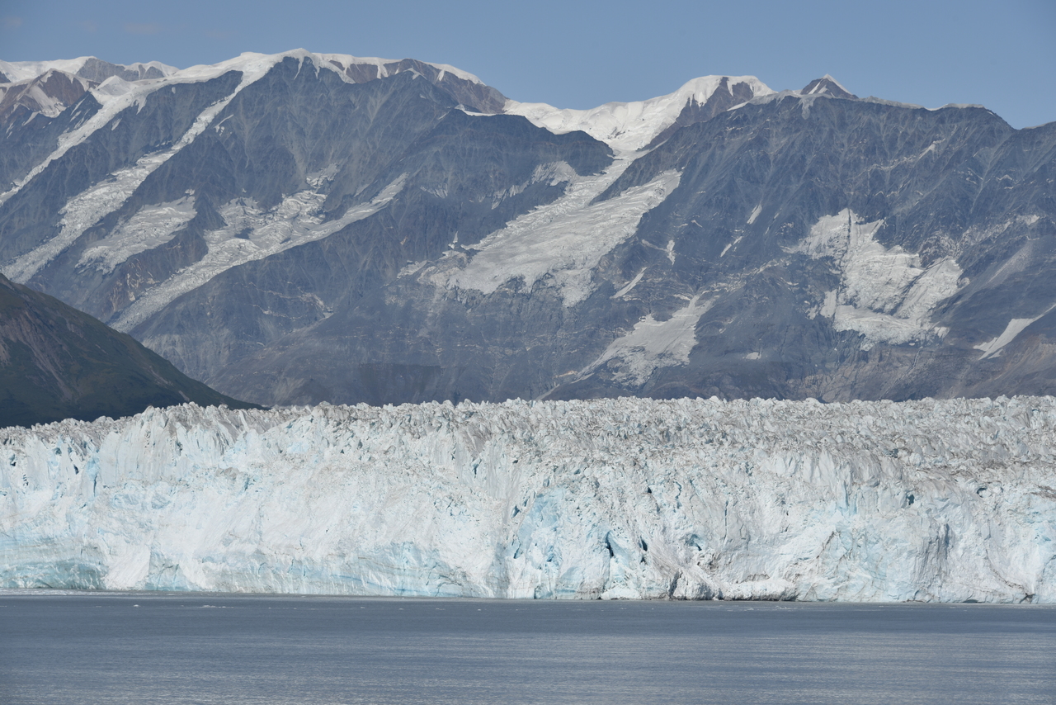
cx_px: 528
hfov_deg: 16.8
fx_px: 3579
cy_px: 352
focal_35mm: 122
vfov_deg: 11.2
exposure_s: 1/500
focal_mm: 122
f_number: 11
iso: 100
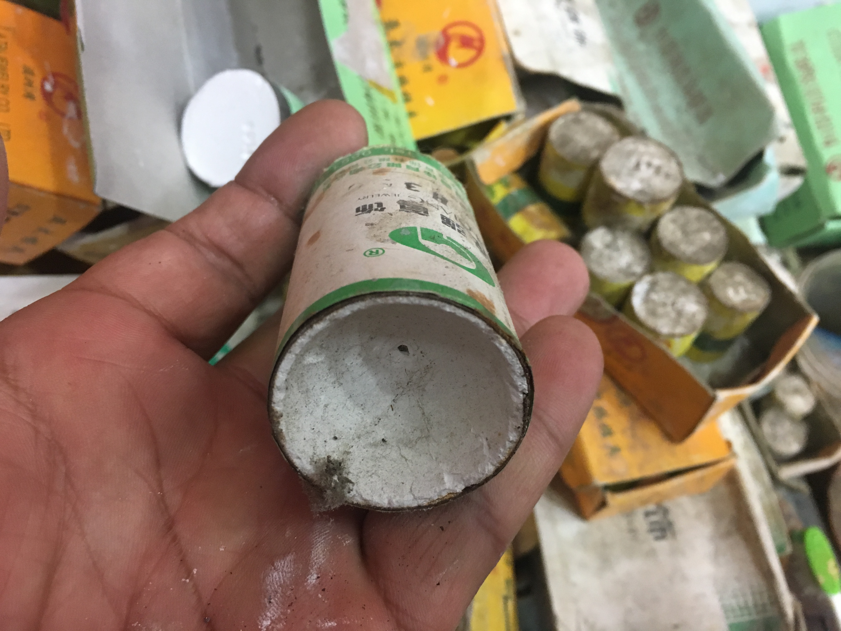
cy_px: 316
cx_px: 420
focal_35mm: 29
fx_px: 705
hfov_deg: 61.7
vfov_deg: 48.2
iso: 200
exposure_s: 1/33
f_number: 2.2
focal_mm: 4.15
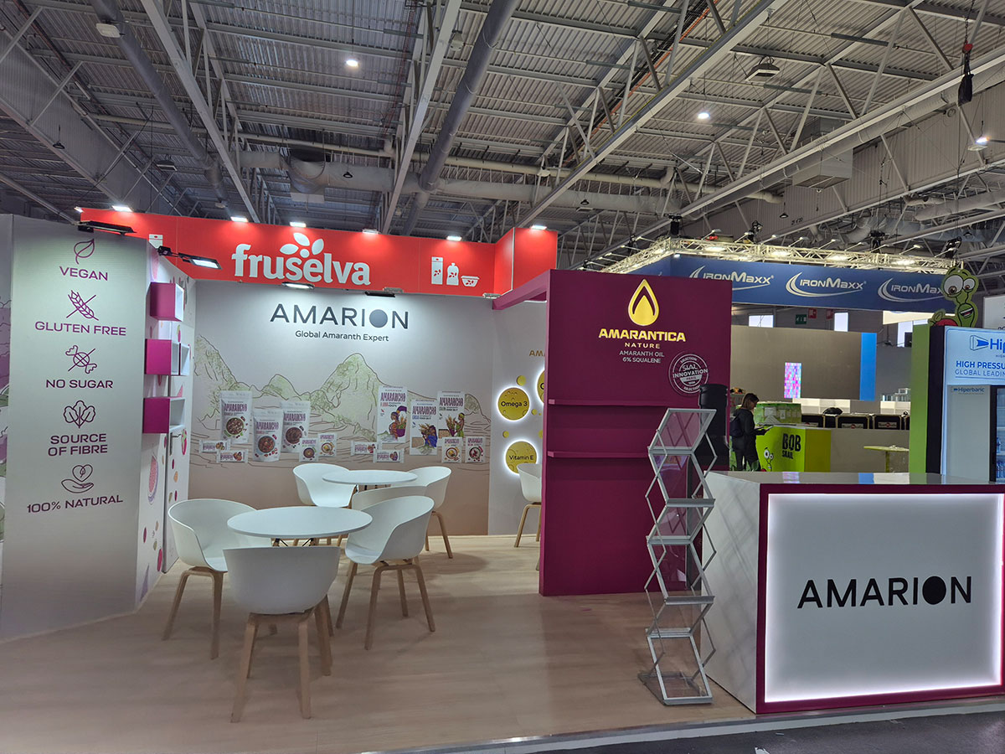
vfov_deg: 58.9
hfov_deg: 73.9
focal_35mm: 23
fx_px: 668
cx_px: 502
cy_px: 377
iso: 25
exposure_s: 1/100
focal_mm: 5.4
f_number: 1.8
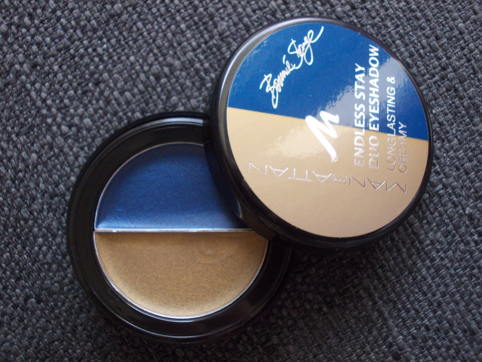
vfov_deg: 33.6
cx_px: 241
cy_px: 181
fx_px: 599
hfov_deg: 43.8
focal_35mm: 43
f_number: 3.3
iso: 200
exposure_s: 1/25
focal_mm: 6.1
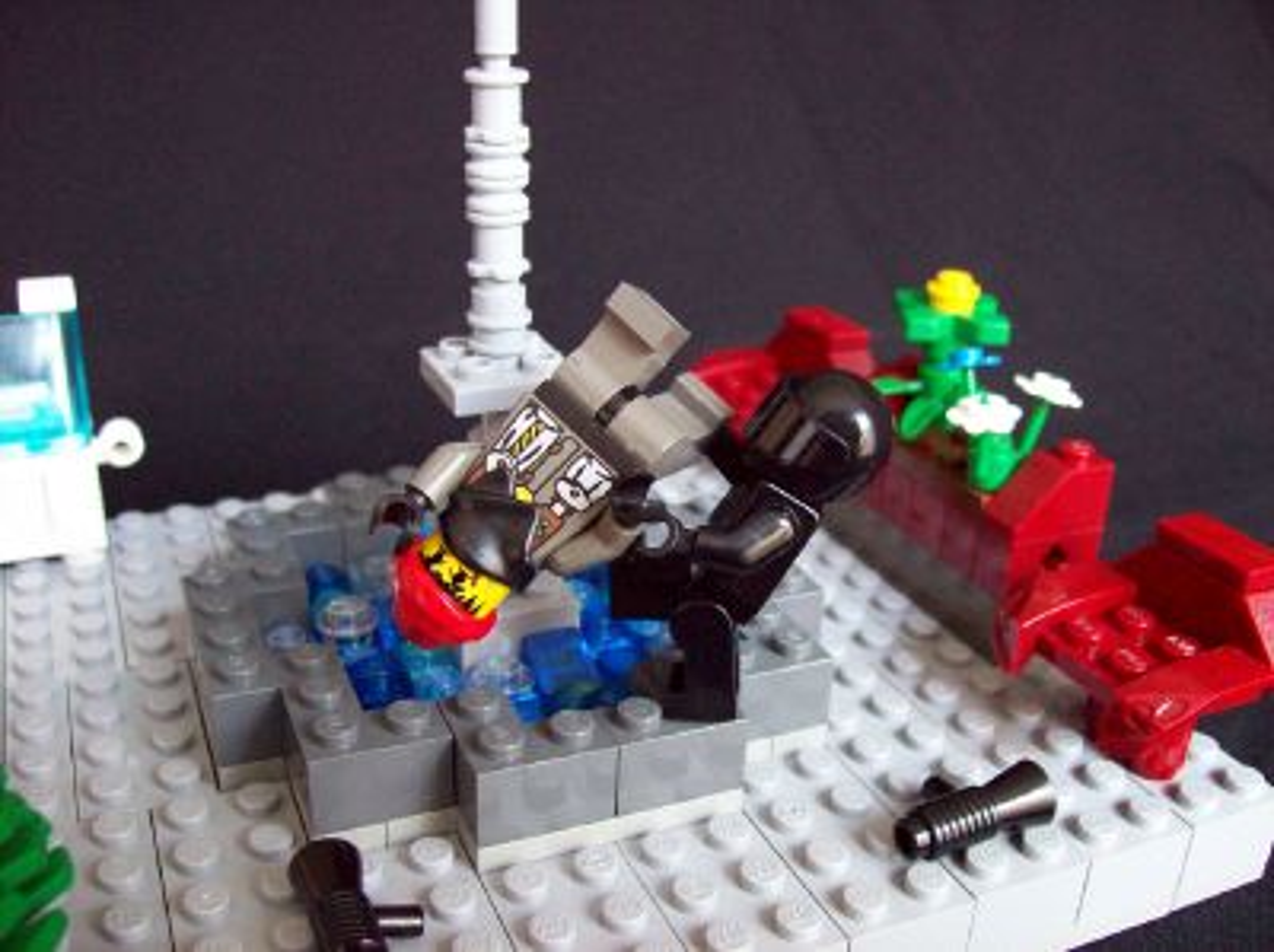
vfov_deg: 39.6
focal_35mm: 36
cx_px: 637
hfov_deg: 51.4
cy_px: 476
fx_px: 1323
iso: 160
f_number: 2.7
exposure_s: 1/8
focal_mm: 6
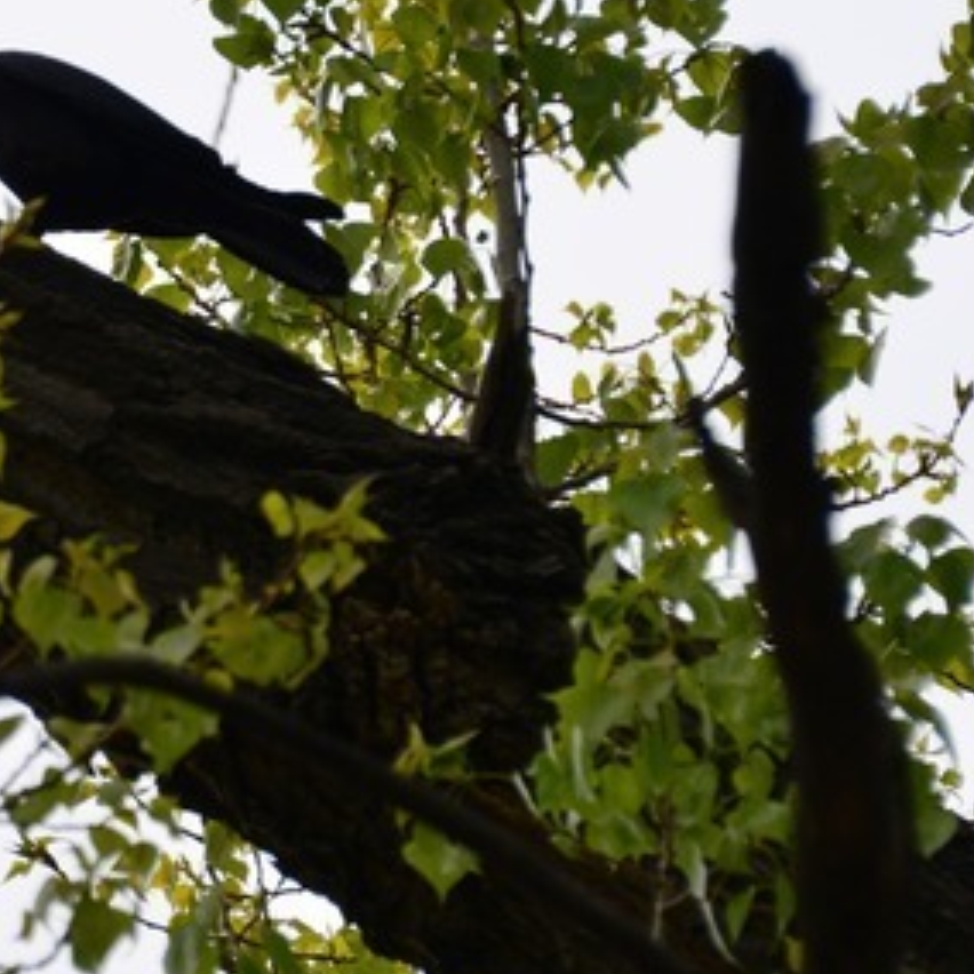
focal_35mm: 539
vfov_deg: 3.3
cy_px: 231
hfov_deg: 3.3
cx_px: 202
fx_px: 17158
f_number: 5.6
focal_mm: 200
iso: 320
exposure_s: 1/1250
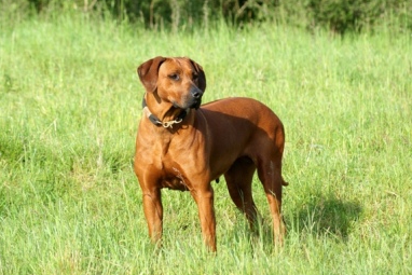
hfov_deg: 10.9
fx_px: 2152
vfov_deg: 7.3
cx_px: 211
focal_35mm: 188
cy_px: 141
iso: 100
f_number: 5.6
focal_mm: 120
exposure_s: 1/200
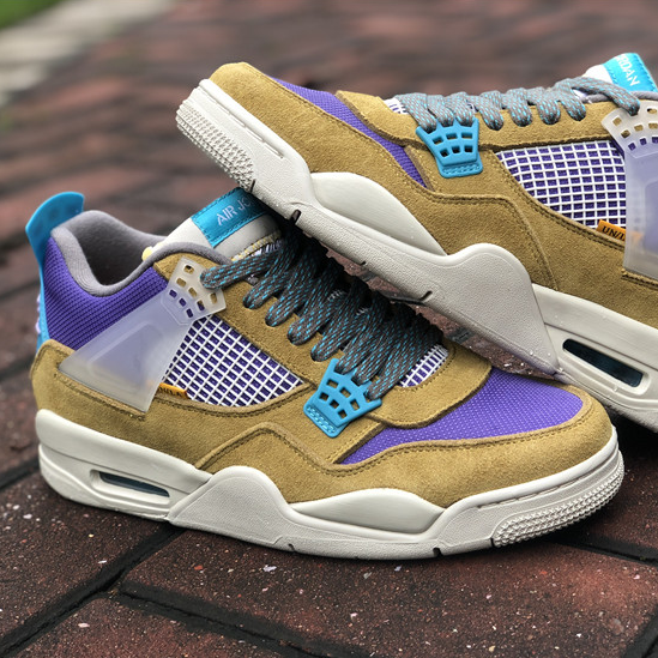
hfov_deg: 27.6
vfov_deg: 27.7
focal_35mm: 62
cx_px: 400
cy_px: 329
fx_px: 1333
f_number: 2.4
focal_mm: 6
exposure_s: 1/60
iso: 16
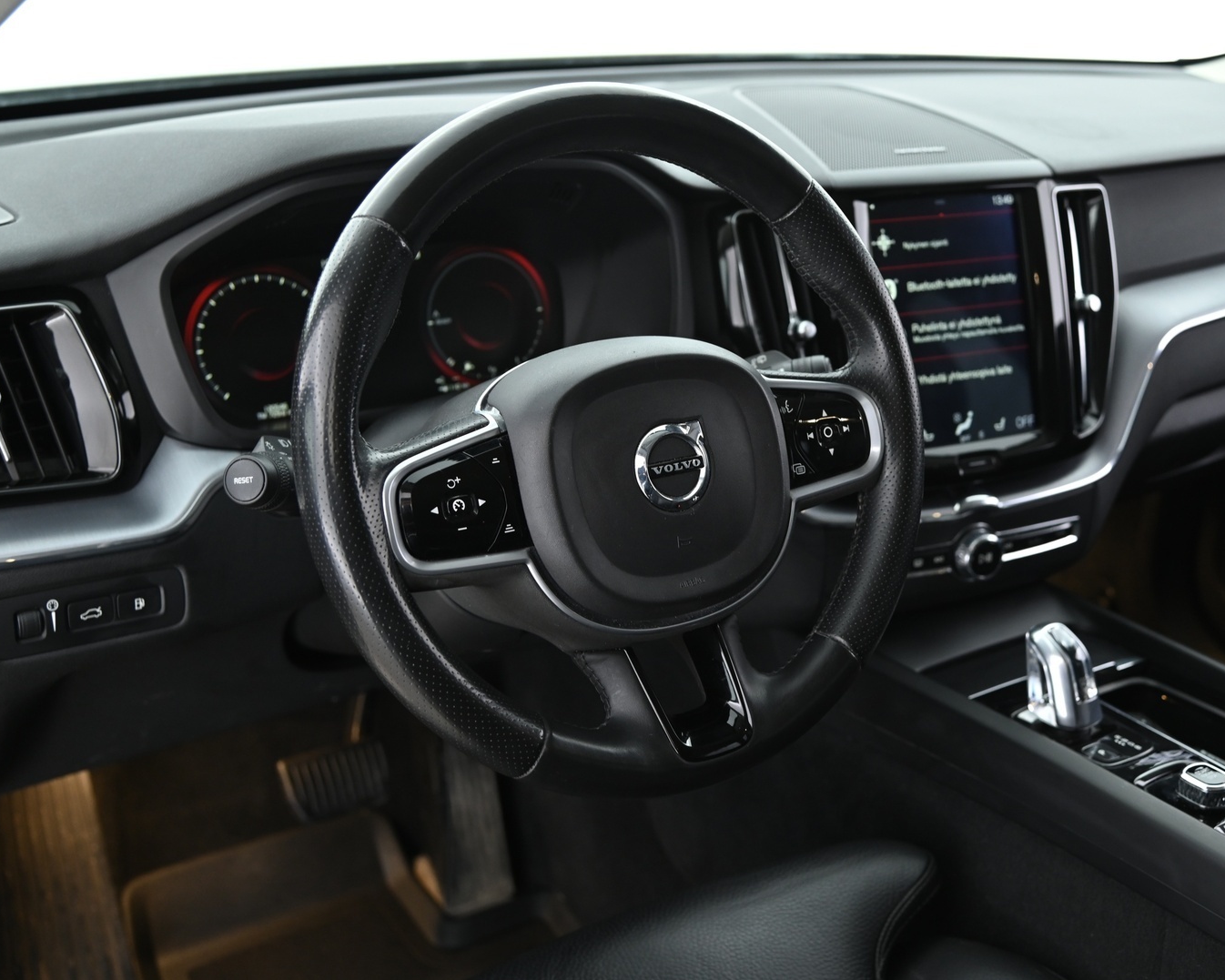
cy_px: 490
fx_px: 1559
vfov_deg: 34.9
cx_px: 685
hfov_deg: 42.8
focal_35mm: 43
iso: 1250
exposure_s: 1/8
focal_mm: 38
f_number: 4
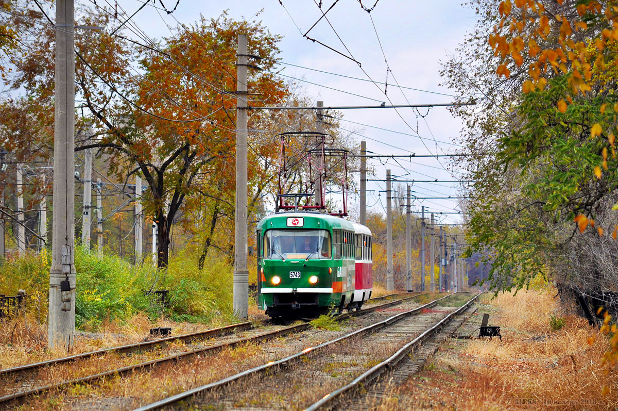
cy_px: 206
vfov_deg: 7.0
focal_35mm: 195
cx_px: 309
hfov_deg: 10.6
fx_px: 3343
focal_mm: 130
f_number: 5.6
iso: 250
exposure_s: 1/250
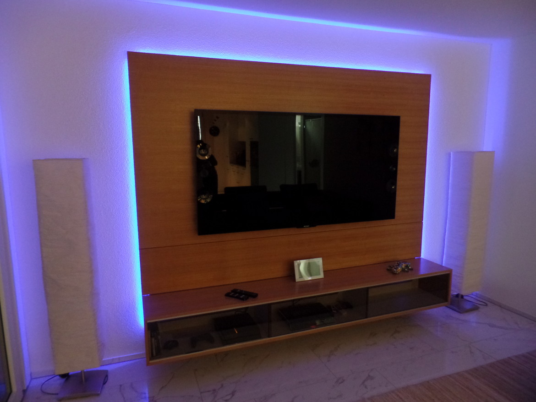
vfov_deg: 58.9
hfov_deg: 73.9
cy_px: 201
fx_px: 356
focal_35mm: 23
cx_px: 268
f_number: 2.8
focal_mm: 4.1
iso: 480
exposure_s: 1/15
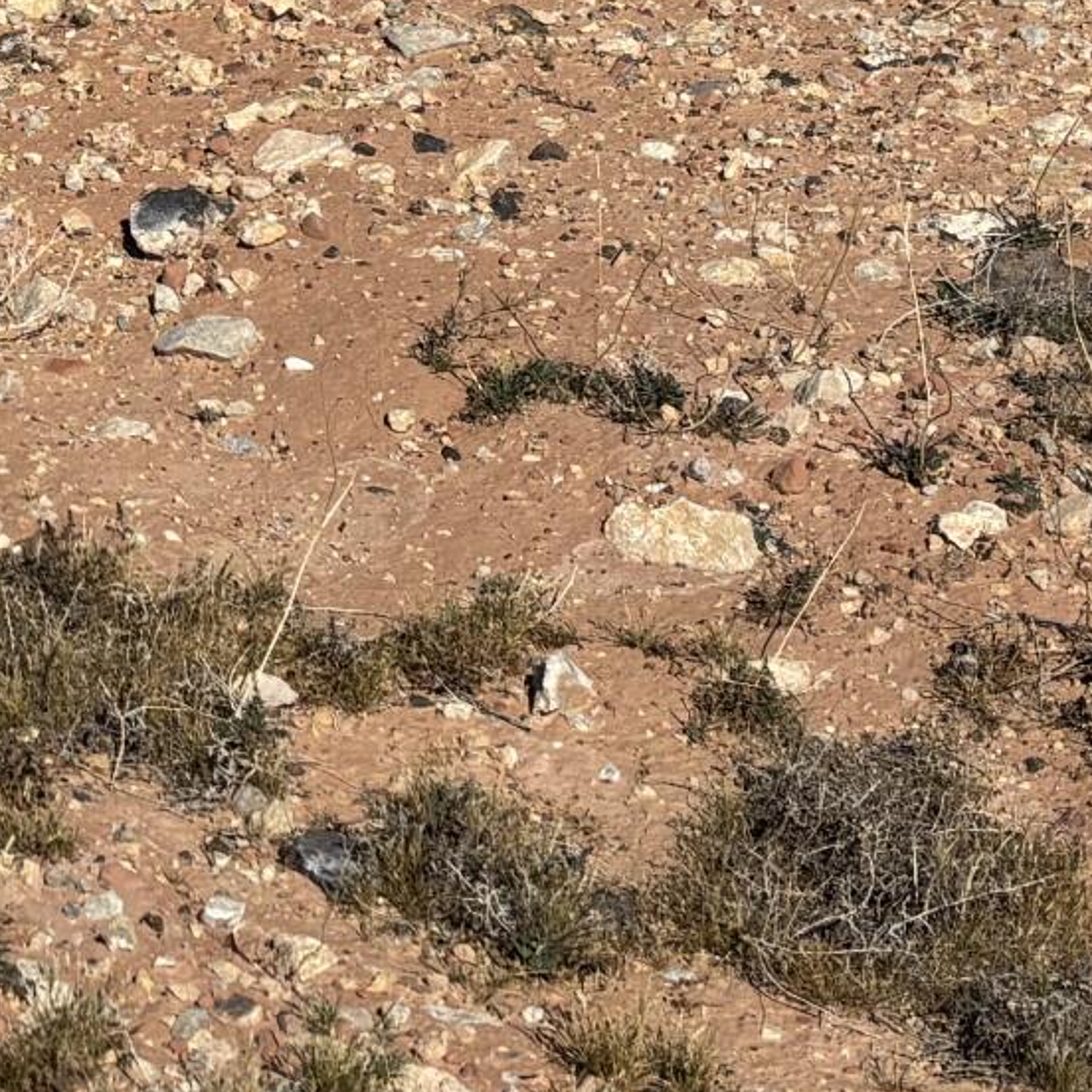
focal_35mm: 125
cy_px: -241
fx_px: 4461
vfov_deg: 13.5
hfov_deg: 13.4
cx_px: -364
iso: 50
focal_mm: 5.96
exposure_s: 1/6711
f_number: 1.6
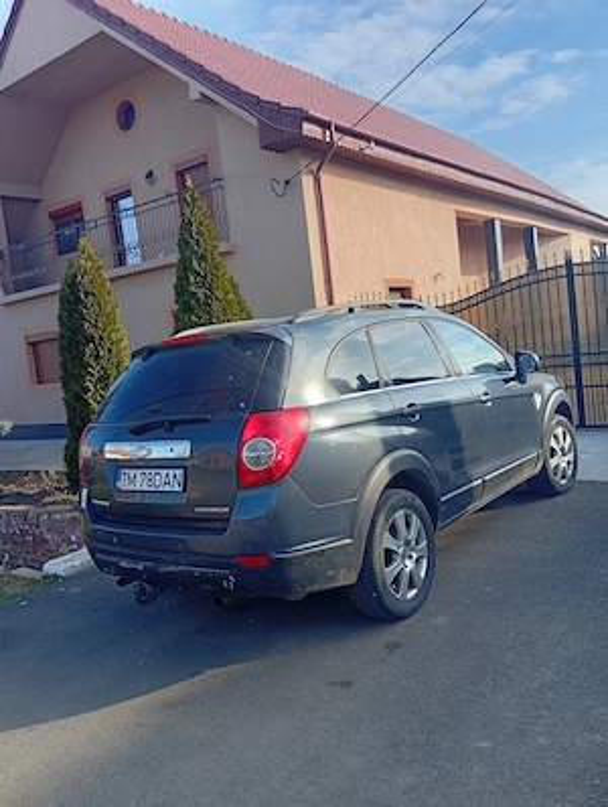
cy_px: 404
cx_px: 304
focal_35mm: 27
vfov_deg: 65.2
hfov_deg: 51.5
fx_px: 630
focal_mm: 3.84
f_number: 1.8
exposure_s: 1/466
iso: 51
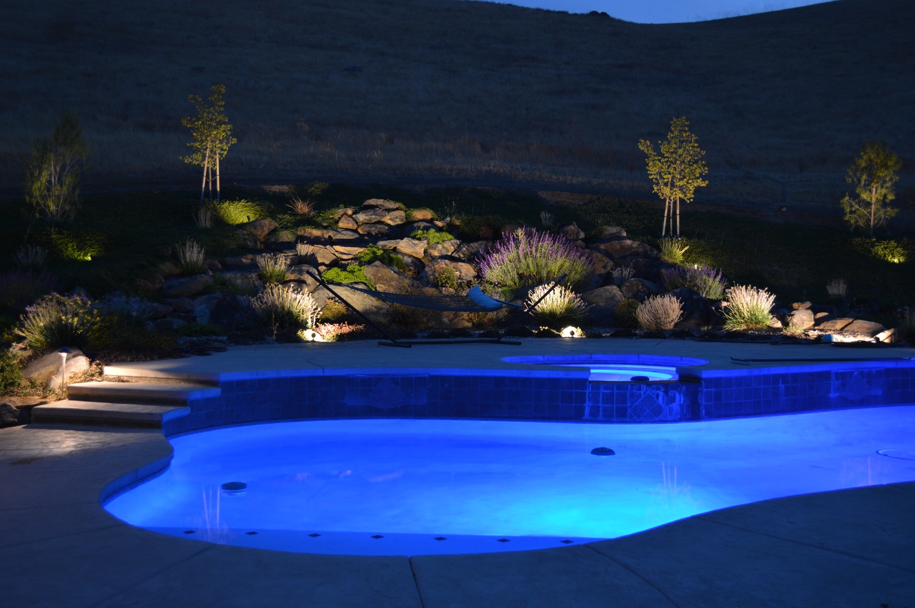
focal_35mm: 44
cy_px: 304
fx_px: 1105
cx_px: 458
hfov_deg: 45.0
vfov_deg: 30.8
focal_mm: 29
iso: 100
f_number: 4.5
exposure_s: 3
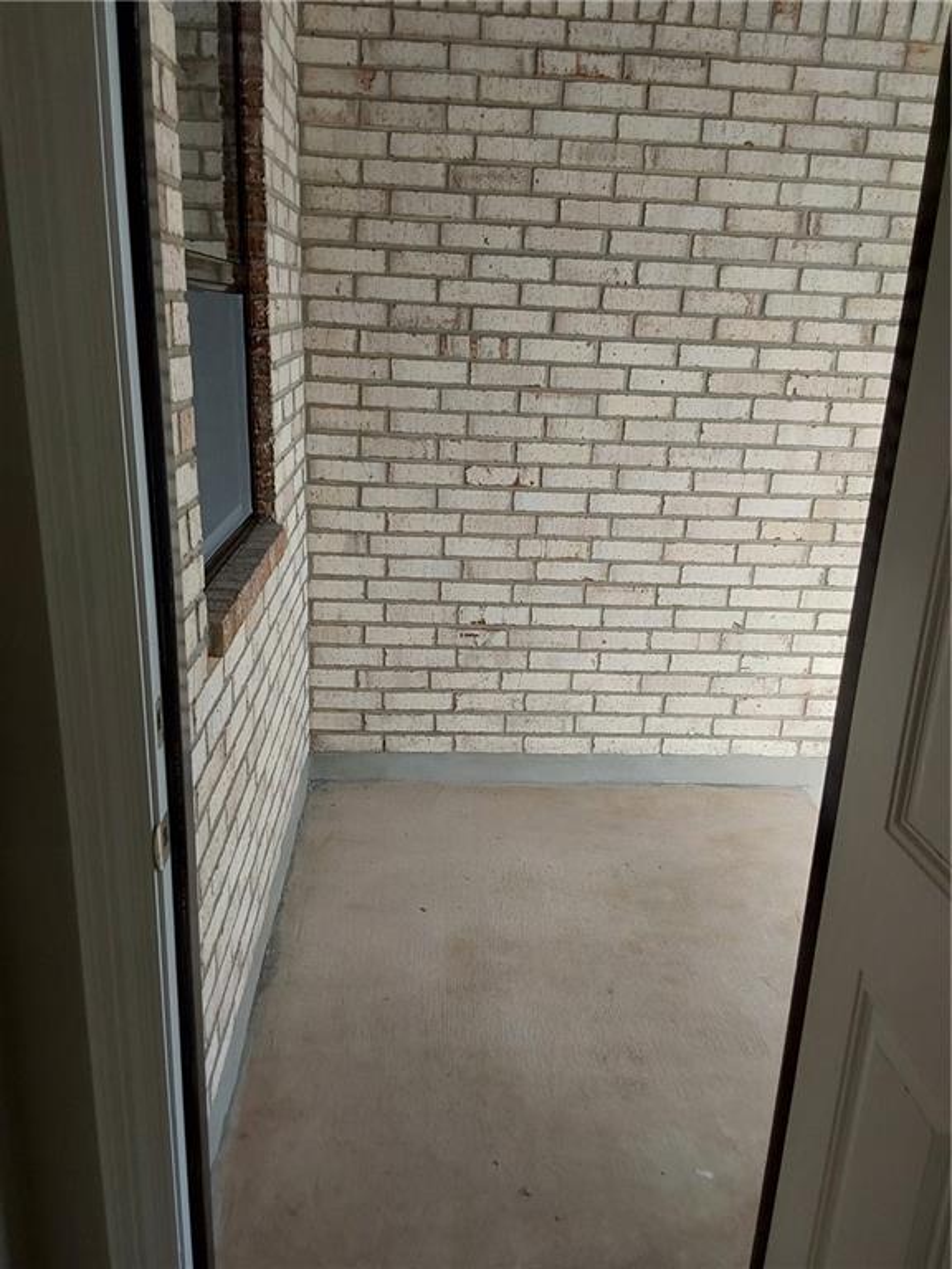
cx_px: 476
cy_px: 634
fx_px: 1027
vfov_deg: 63.4
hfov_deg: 49.7
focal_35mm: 28
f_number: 1.9
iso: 50
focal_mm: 2.91
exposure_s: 1/131
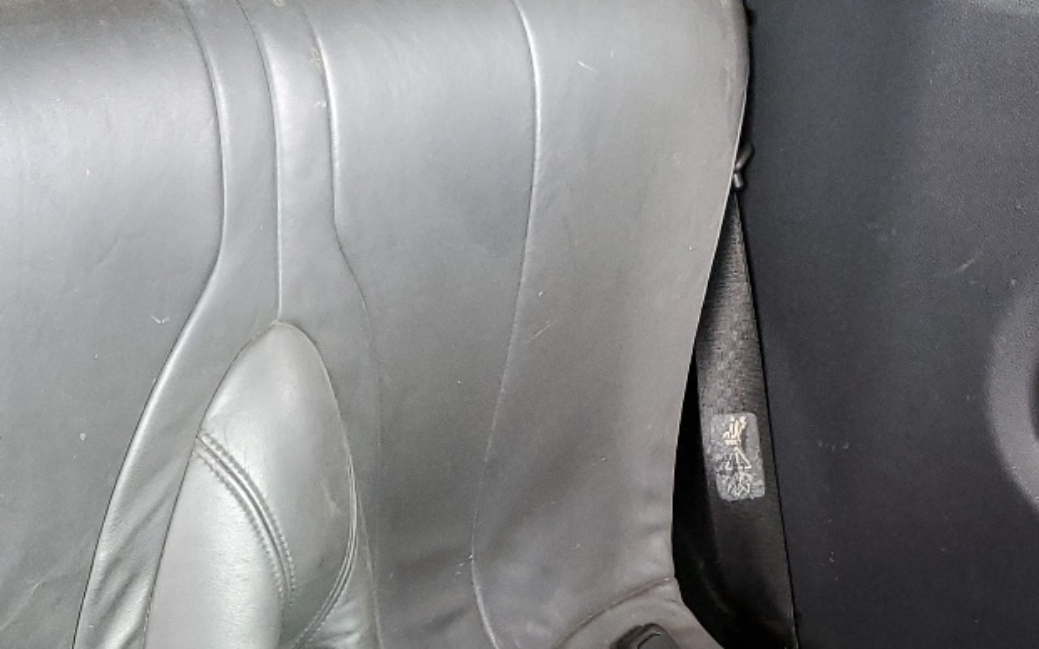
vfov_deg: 18.0
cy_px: 611
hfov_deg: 27.7
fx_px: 2010
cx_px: 60
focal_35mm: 71
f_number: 1.5
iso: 130
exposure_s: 1/60.2
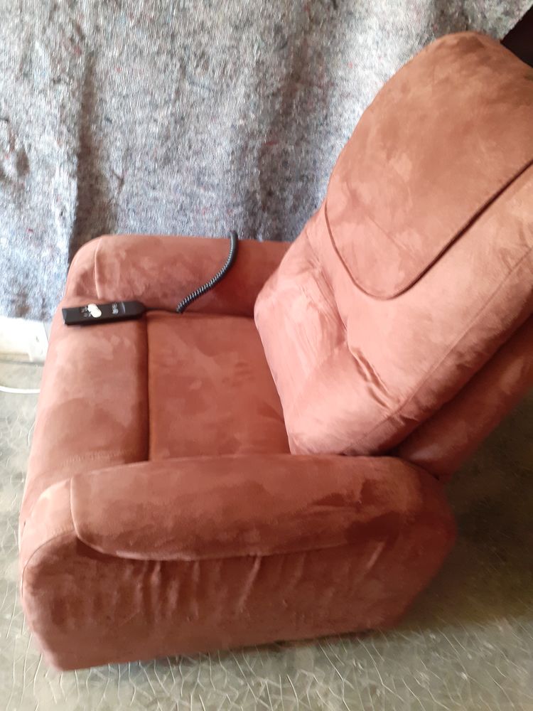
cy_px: 356
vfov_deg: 65.3
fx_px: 554
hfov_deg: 51.4
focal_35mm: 27
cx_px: 266
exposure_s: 1/25
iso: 200
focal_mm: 3.6
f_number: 1.9
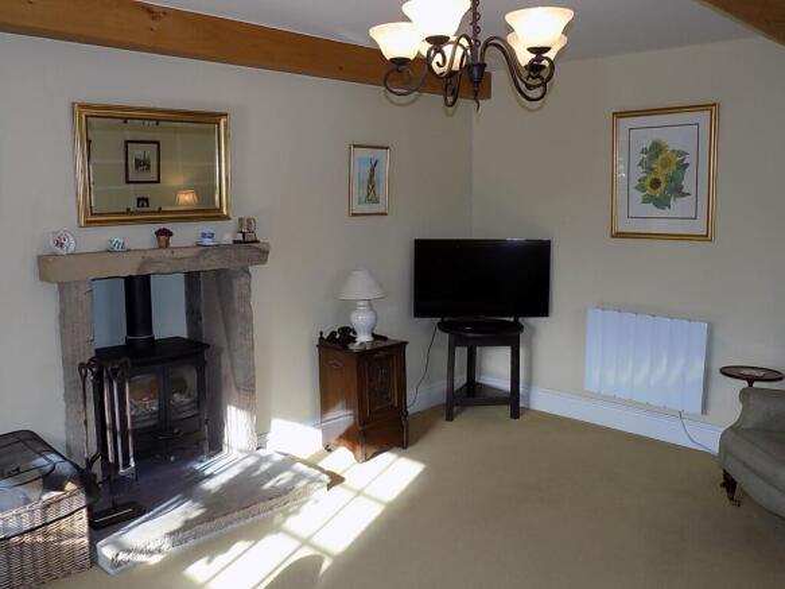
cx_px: 392
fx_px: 680
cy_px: 294
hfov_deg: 60.0
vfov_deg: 46.8
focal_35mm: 30
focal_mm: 5.3
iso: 80
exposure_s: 1/40
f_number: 3.3
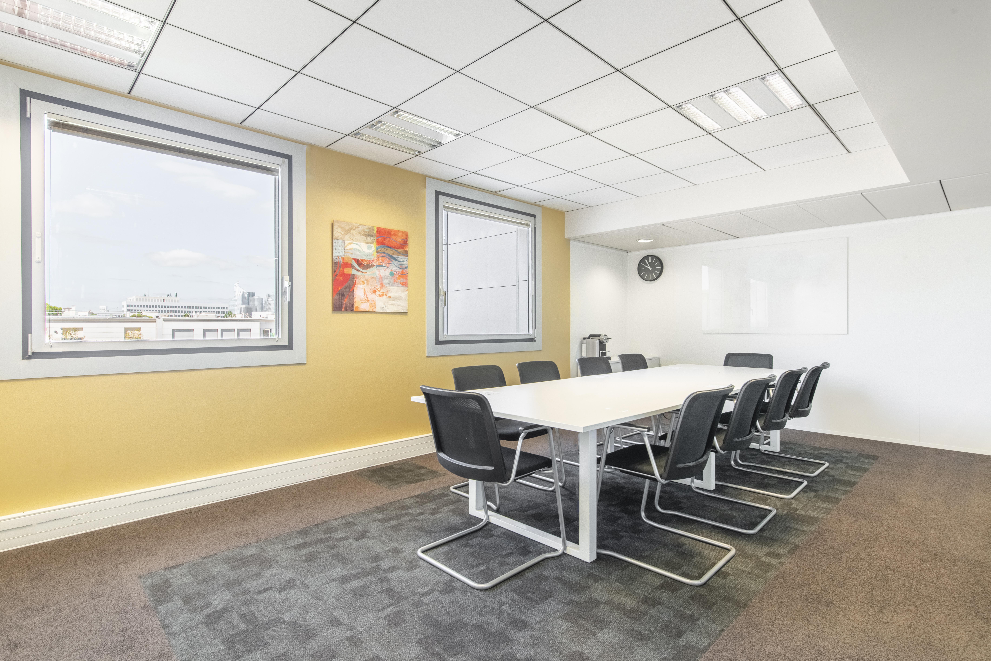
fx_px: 468
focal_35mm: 17
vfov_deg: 70.5
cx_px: 496
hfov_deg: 93.3
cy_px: 330
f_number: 11
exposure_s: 1/160
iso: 800
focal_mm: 17
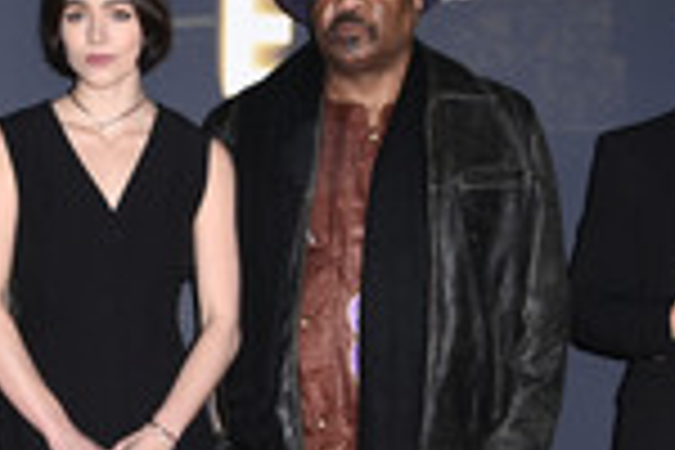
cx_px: 137
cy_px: 450
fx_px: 2137
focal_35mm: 114
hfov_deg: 17.8
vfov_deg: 11.9
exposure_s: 1/200
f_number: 5.6
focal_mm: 38
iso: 640
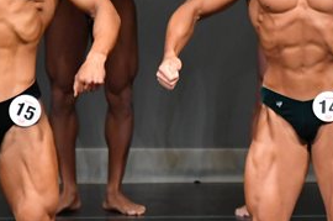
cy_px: 127
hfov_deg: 2.1
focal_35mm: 992
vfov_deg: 1.4
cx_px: 336
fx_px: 9160
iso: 4000
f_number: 5.6
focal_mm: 230
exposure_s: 1/400
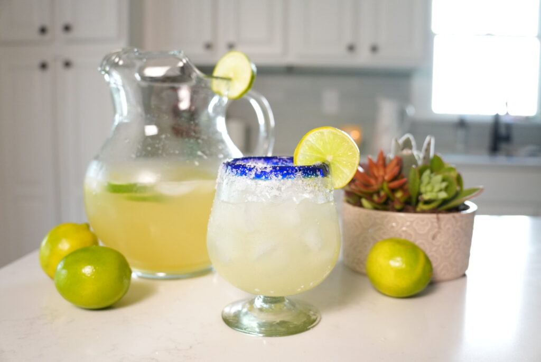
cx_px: 270
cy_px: 181
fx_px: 456
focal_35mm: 30
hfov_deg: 61.4
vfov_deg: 43.3
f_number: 2.8
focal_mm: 20.2
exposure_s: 1/250
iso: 2000
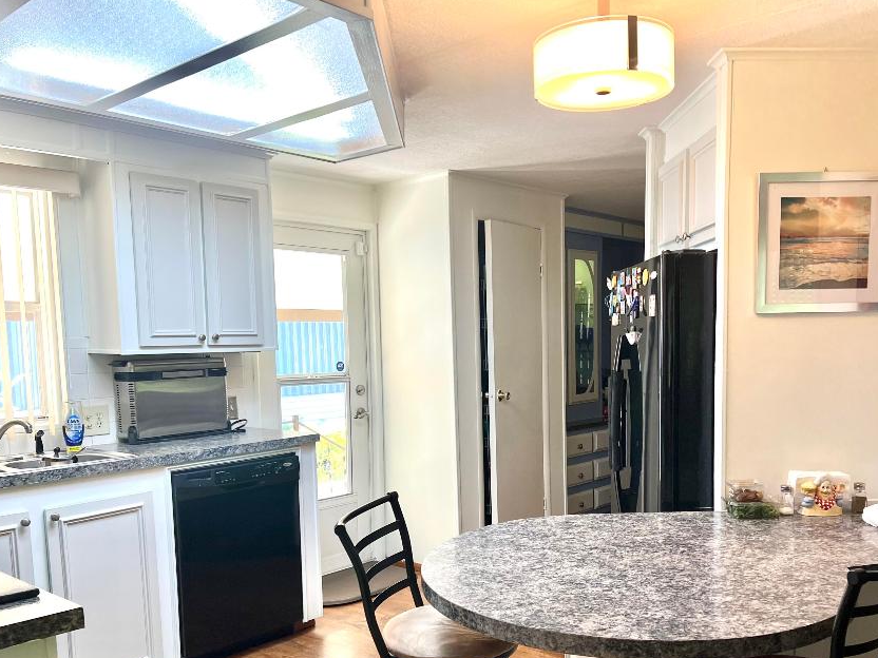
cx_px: 476
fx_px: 812
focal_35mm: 32
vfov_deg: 43.9
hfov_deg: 56.7
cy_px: 402
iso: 100
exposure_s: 1/120
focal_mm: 5.7
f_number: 1.5
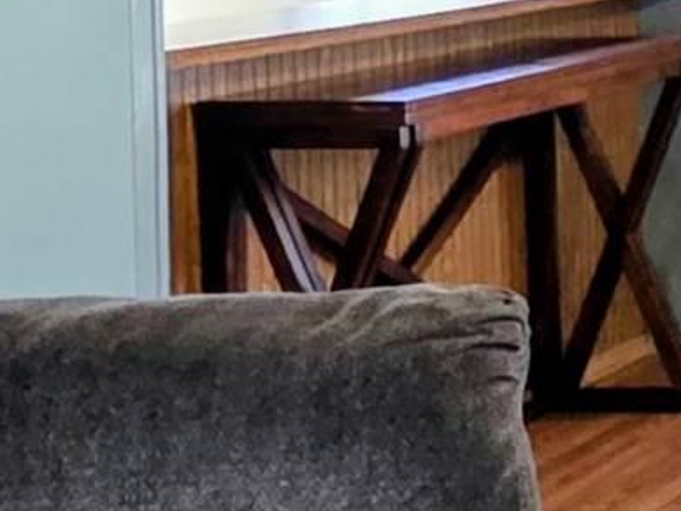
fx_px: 2026
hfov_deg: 13.8
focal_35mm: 103
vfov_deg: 13.9
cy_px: -130
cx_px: 1611
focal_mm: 2.2
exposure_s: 1/60
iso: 640
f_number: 1.9
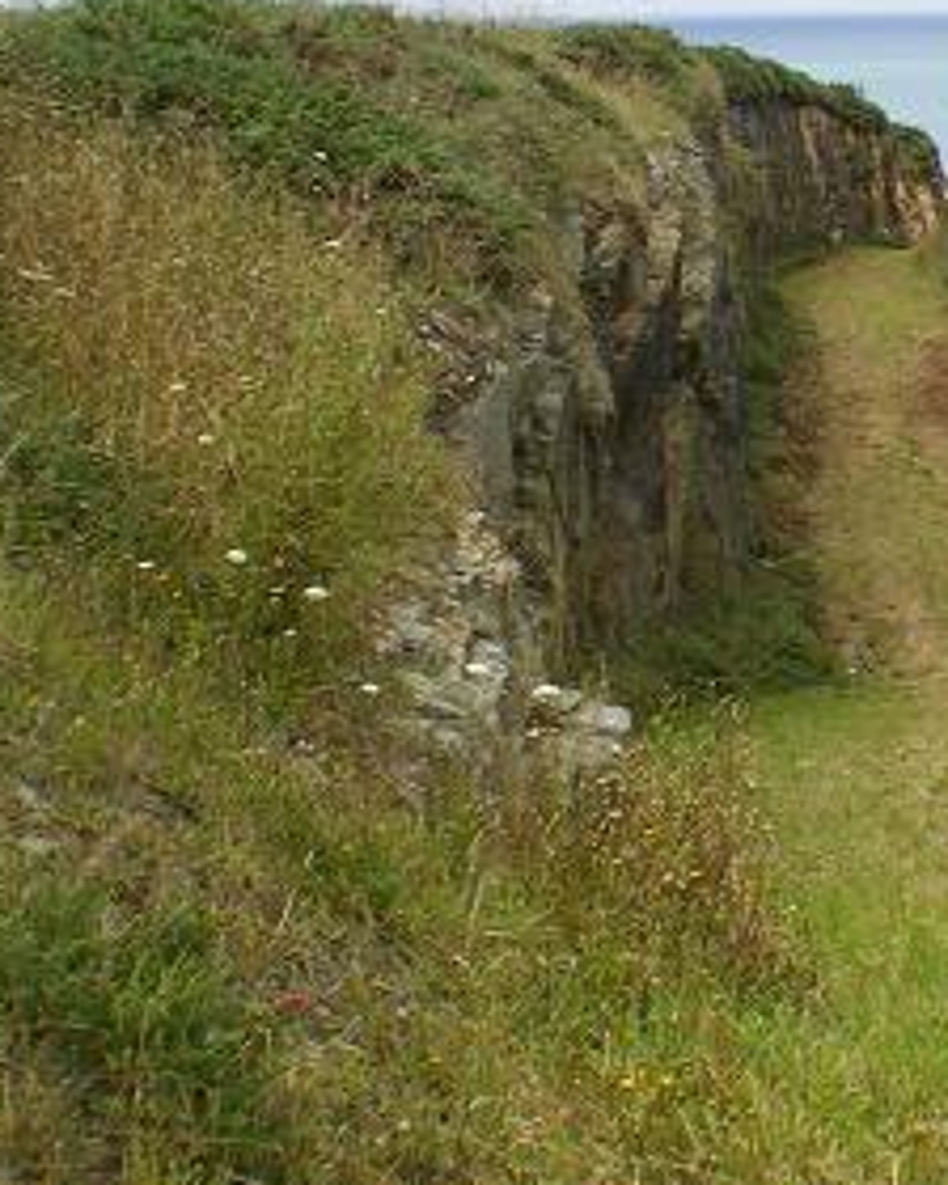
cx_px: 952
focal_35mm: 70
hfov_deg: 21.1
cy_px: 529
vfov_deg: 27.1
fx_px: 2455
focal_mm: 6.3
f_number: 4.6
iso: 64
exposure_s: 1/250
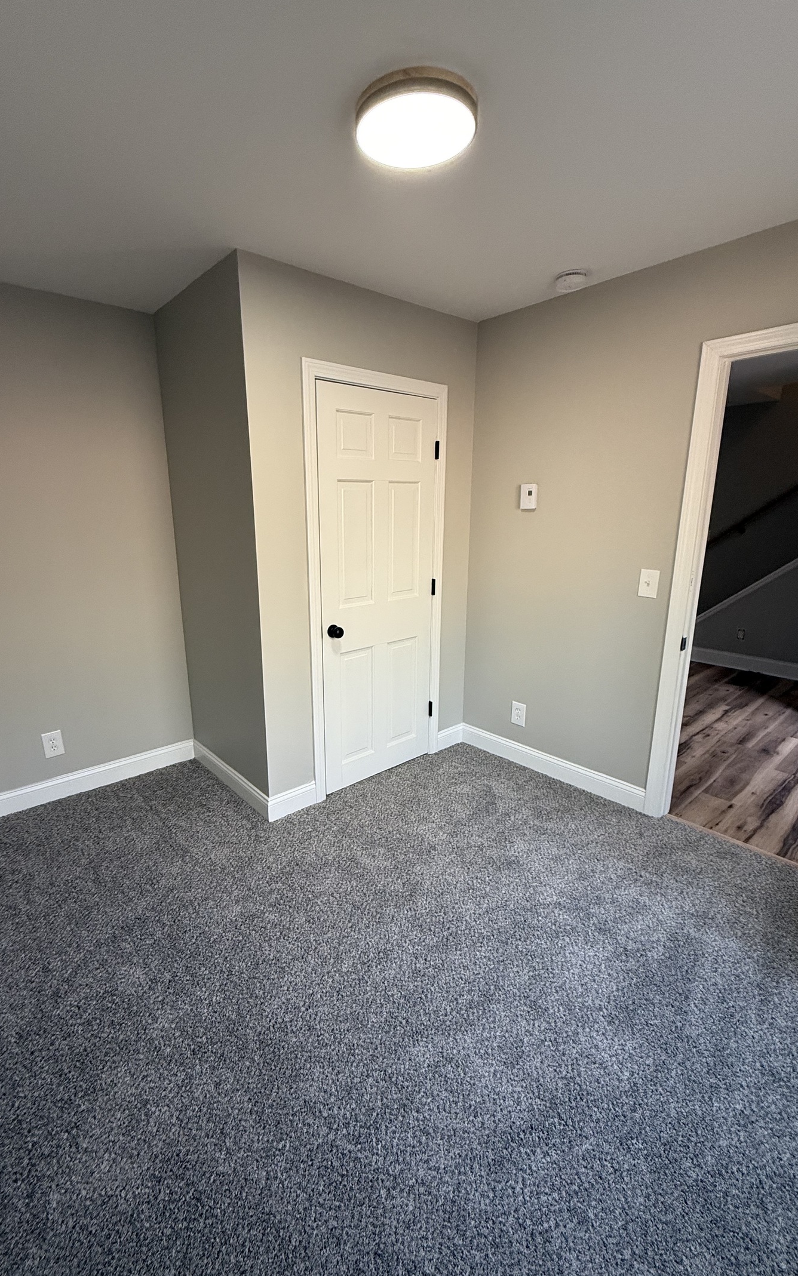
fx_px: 557
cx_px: 365
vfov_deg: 97.8
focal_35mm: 16
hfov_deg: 71.1
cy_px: 647
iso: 200
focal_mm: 2.22
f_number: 2.2
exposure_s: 1/120
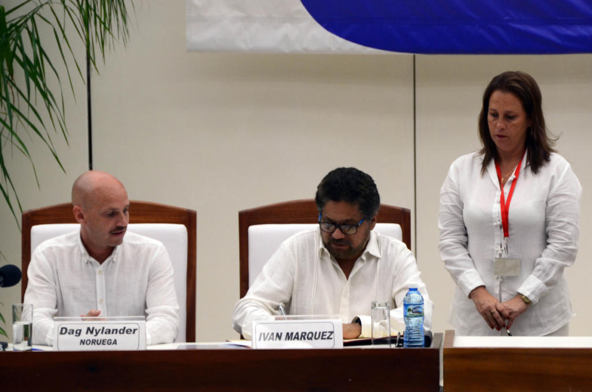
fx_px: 3323
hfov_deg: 10.2
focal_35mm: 202
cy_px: 196
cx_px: 296
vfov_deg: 6.8
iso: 800
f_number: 6.3
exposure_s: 1/80
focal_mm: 135
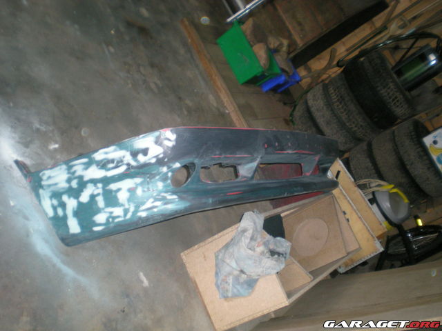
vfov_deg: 37.7
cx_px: 221
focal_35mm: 38
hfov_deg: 49.0
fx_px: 485
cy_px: 166
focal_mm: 6.3
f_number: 3.1
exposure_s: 1/43.8
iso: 209
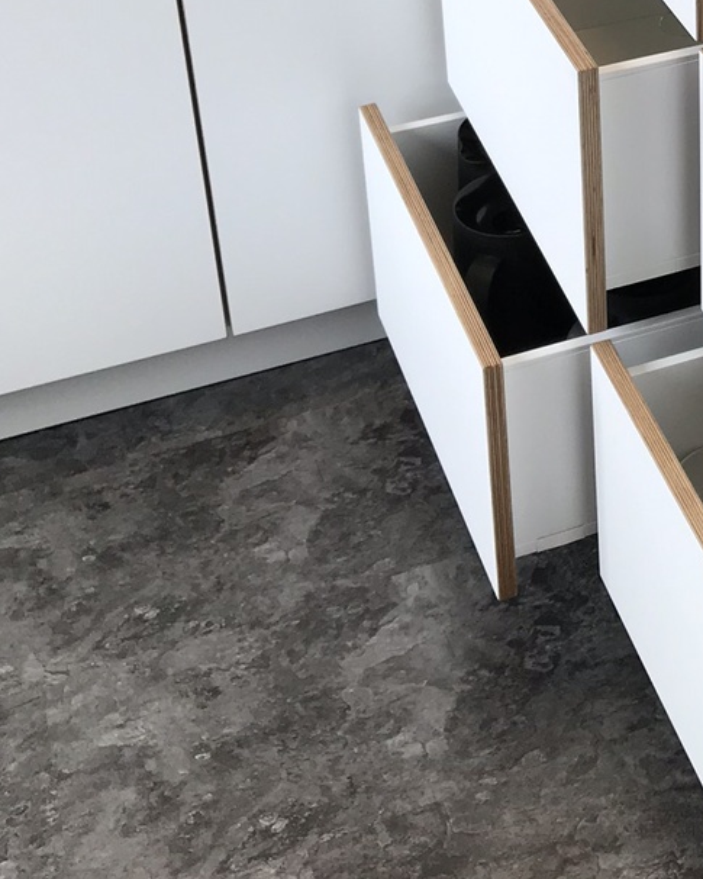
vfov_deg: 24.1
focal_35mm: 75
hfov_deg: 19.4
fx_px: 1950
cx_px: 812
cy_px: -38
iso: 20
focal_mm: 3.99
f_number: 1.8
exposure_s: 1/119
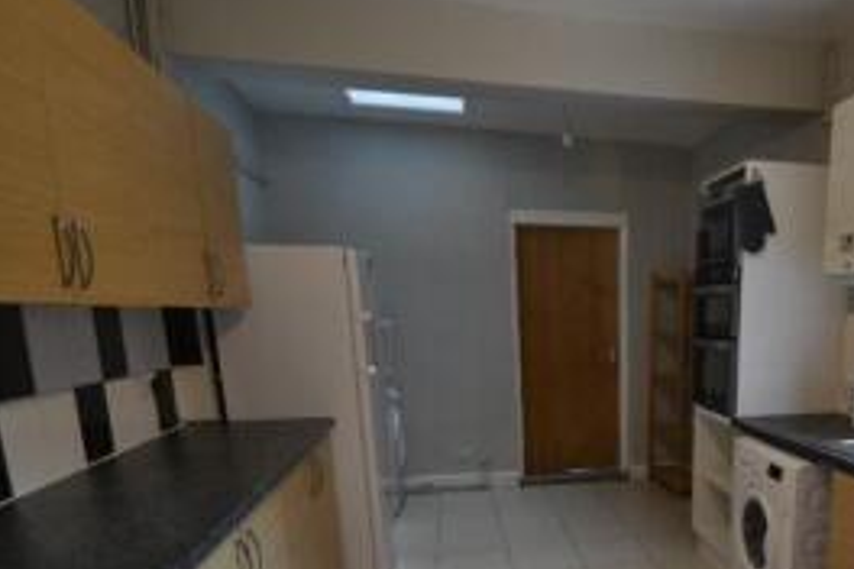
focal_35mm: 27
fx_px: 640
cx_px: 660
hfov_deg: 62.7
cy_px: 487
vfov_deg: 44.6
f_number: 3.5
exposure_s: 1/60
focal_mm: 10
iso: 720
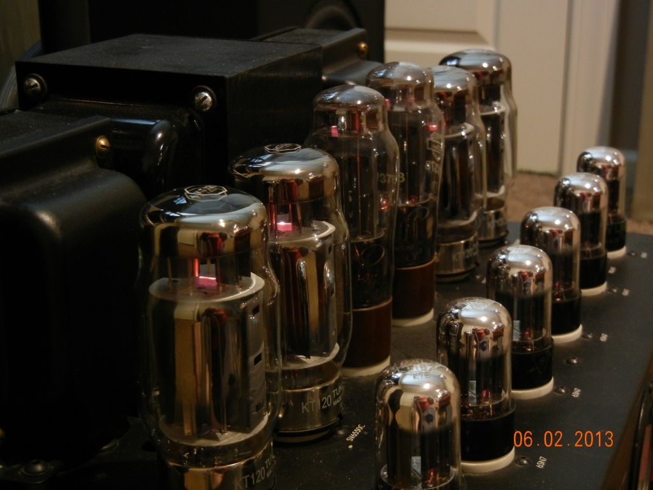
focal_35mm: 59
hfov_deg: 32.7
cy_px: 245
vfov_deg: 24.8
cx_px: 326
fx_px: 1113
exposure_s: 1/2.5
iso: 400
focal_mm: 10.6
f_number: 4
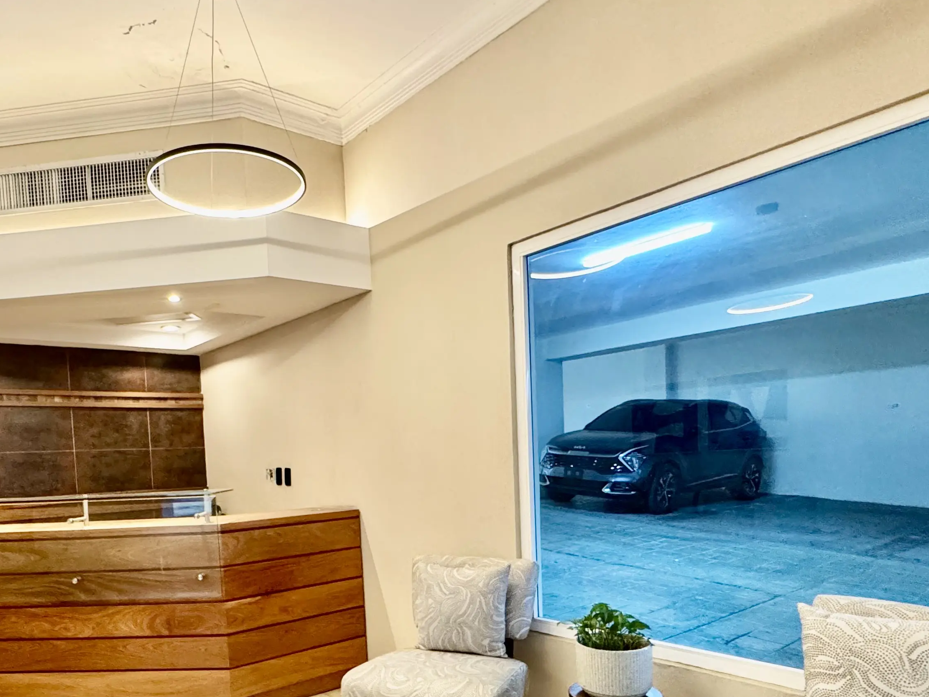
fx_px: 671
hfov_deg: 68.6
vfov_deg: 53.0
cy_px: 501
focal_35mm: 25
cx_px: 365
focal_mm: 2.22
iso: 500
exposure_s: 1/60
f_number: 2.2
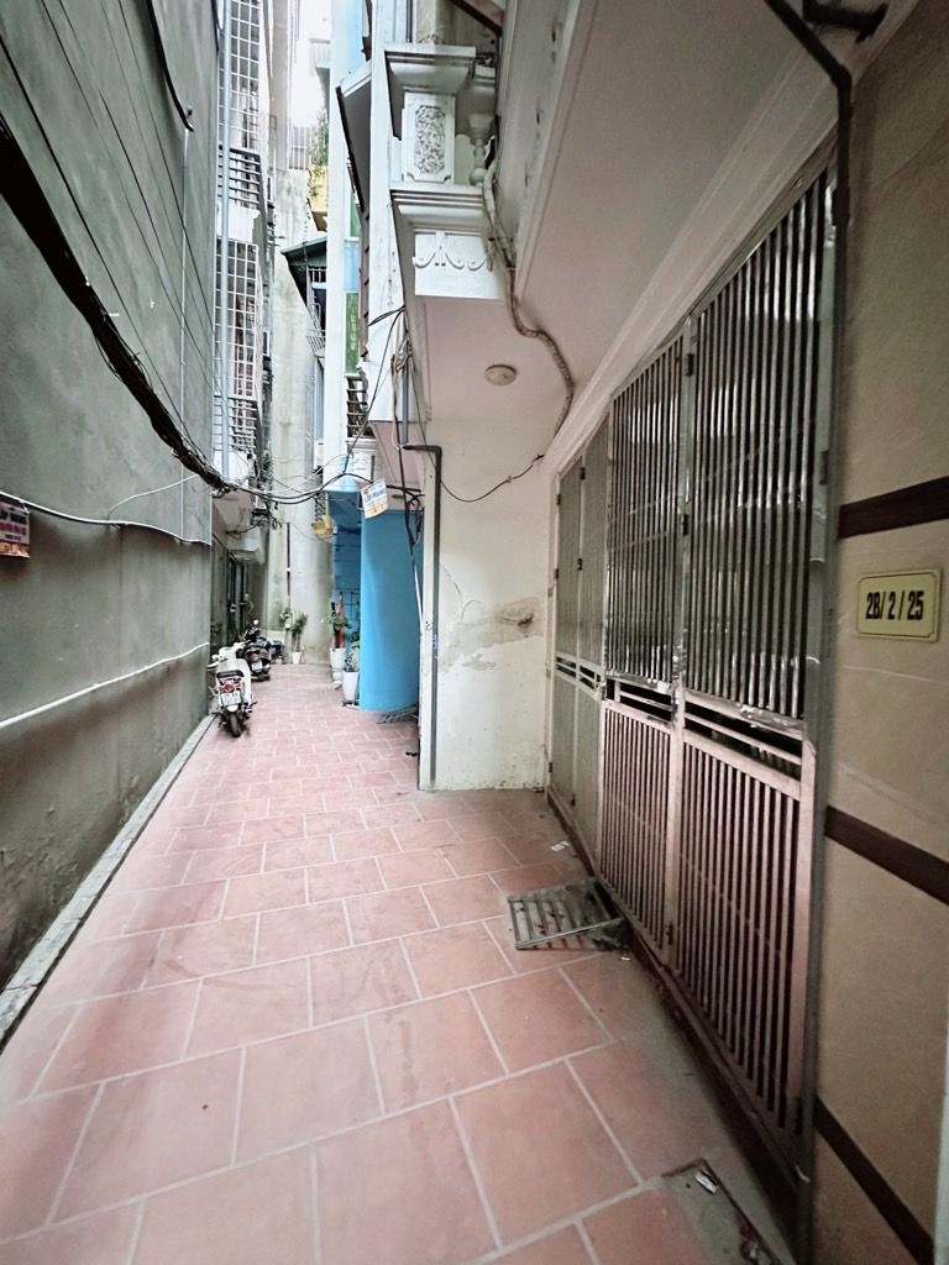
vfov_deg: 102.1
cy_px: 632
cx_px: 474
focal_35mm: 14
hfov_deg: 85.7
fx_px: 512
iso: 1250
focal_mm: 2.22
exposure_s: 1/41
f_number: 2.2
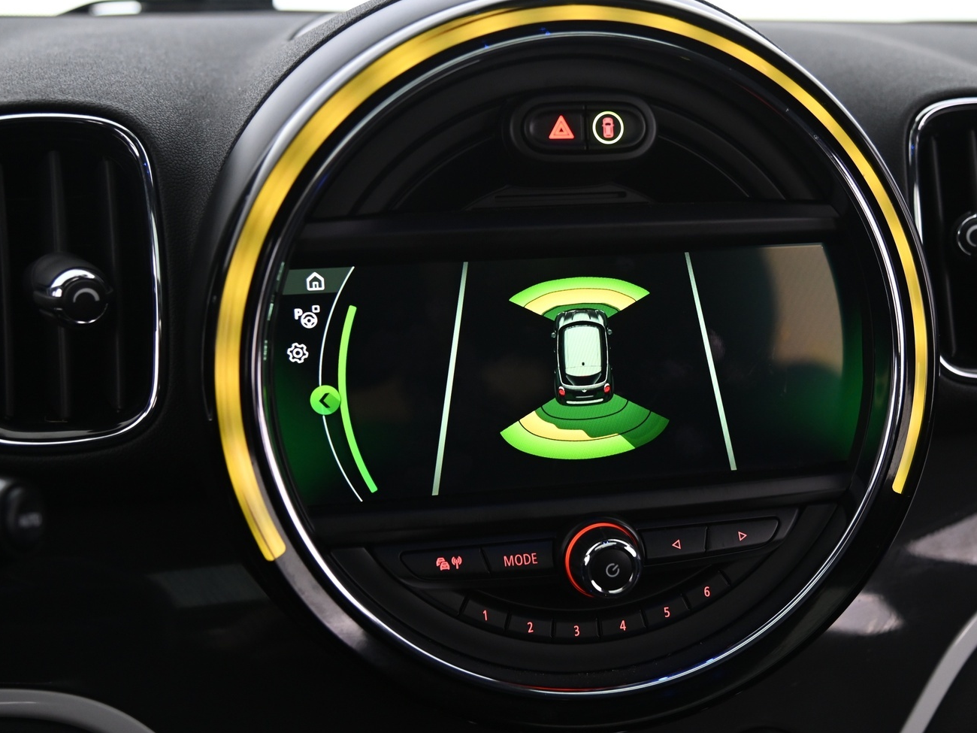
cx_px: 553
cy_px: 390
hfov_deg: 44.7
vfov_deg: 34.3
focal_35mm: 42
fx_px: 1185
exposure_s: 1/25
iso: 2000
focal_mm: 35
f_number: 4
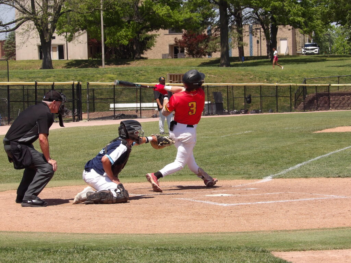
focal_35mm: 143
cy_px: 132
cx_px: 176
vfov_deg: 10.4
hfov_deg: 13.8
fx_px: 1450
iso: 100
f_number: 4.3
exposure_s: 1/666
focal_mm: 25.6
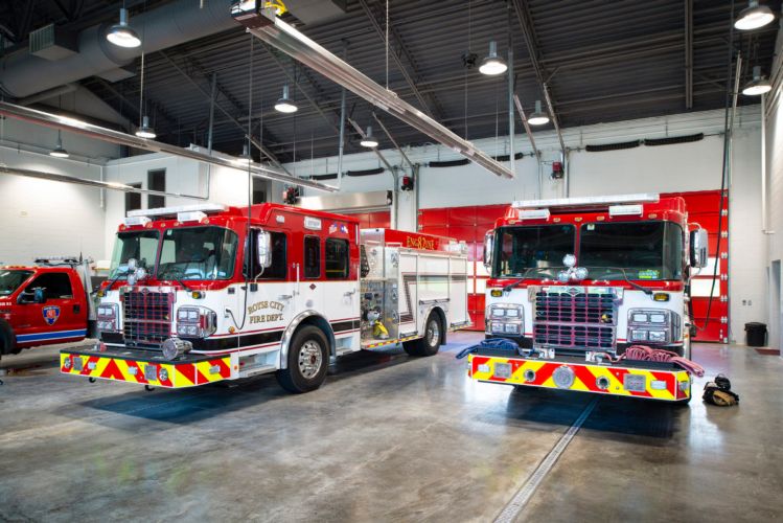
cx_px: 392
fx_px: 522
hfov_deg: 73.7
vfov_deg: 53.2
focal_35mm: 24
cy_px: 262
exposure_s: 1.3
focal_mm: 24
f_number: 11
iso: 100
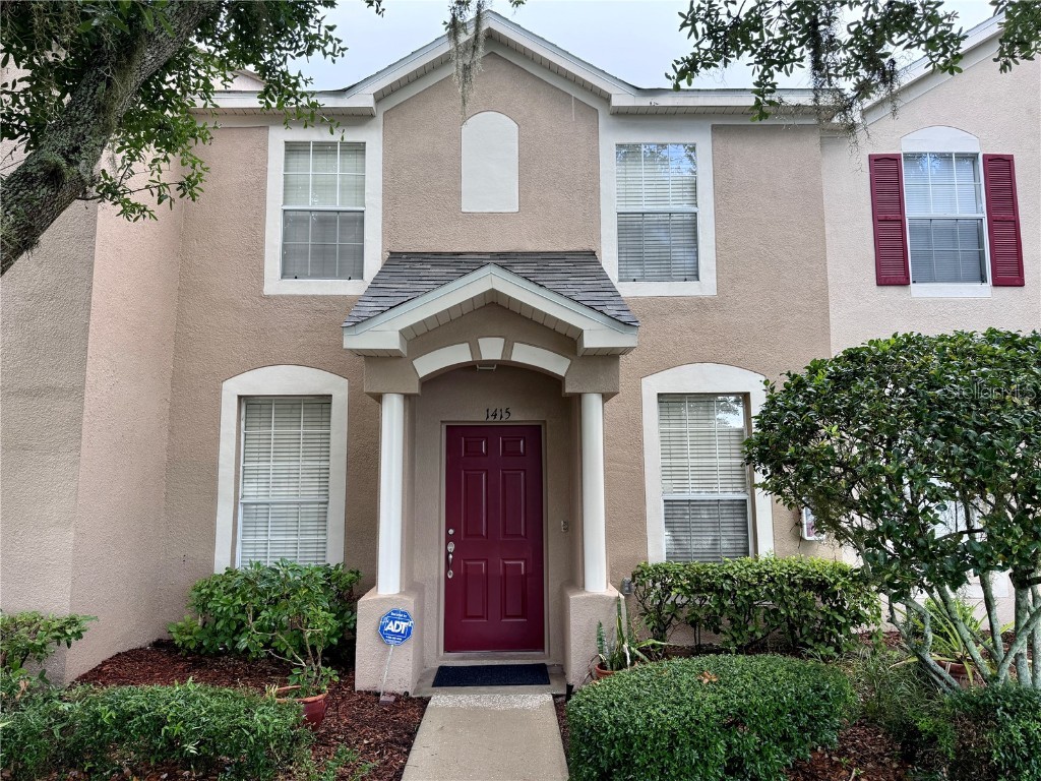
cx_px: 520
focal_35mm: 24
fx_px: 722
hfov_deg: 71.6
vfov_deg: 56.8
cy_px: 390
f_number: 1.78
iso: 64
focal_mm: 6.76
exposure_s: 1/141
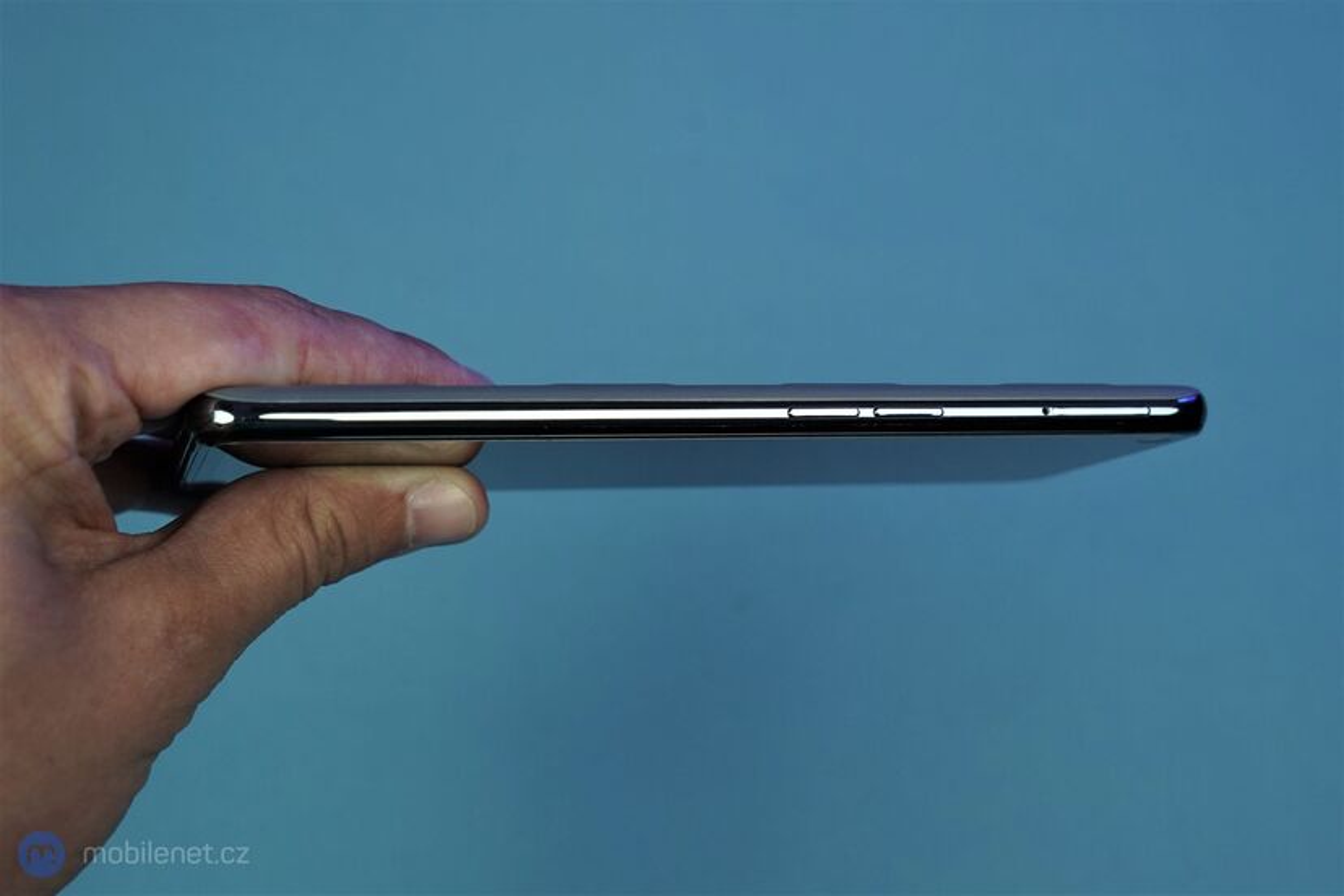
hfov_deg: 42.7
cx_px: 672
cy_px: 448
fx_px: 1717
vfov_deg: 29.2
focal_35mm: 46
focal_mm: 46
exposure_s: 1/160
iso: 1250
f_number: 7.1
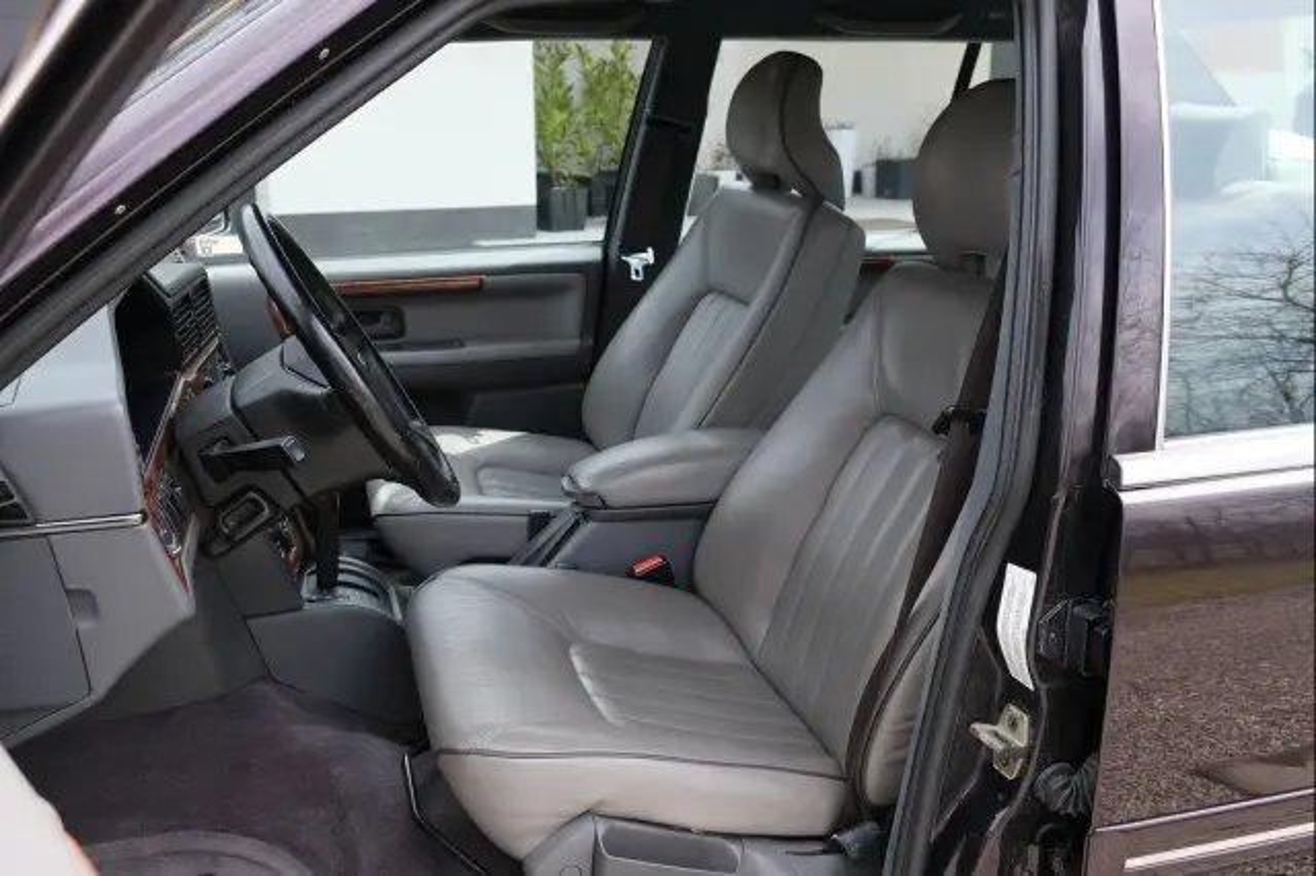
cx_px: 658
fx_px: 1206
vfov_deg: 39.9
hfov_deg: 57.2
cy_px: 438
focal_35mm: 33
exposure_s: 1/160
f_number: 5
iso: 320
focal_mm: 22.3
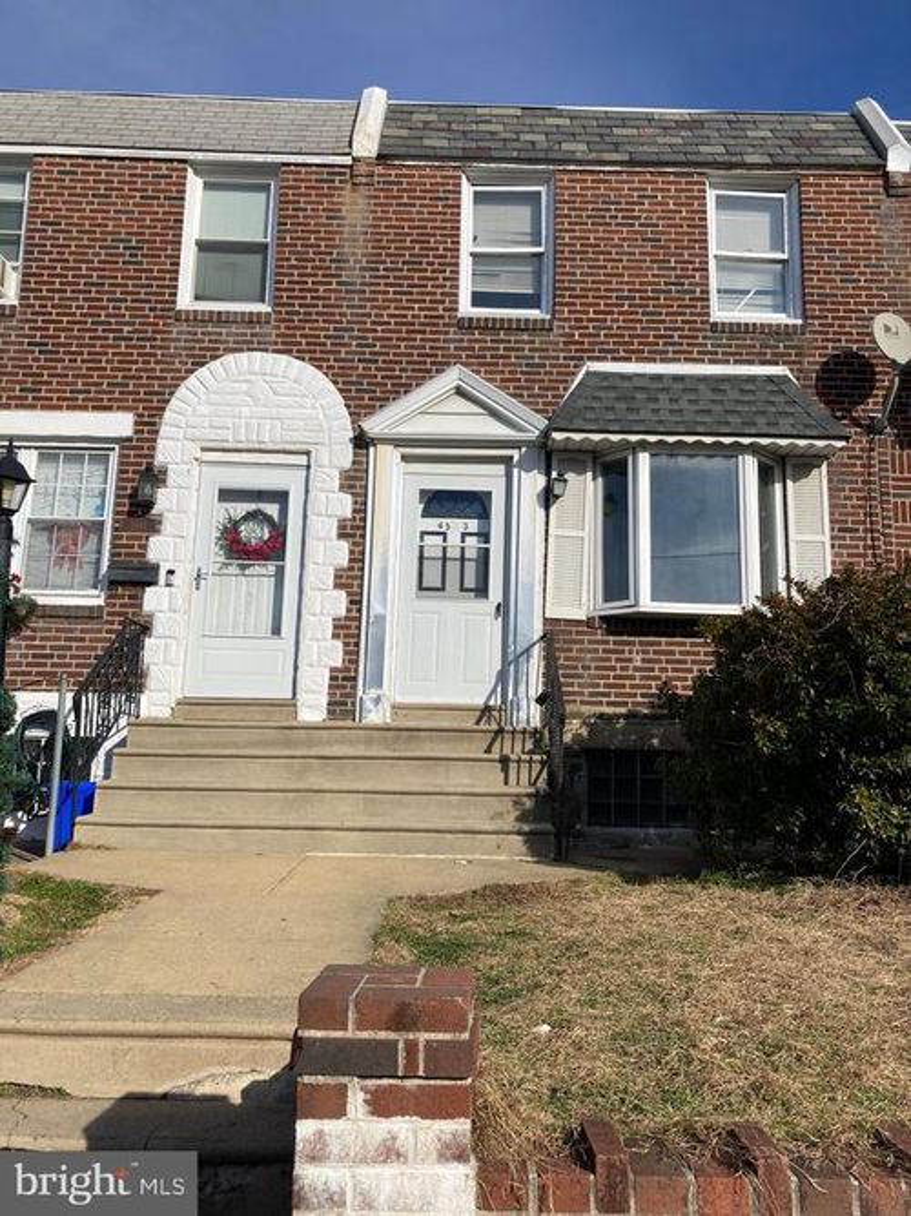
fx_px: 983
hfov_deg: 49.7
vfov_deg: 63.5
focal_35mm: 28
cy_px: 608
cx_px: 456
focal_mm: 3.99
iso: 20
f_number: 1.8
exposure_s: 1/3205
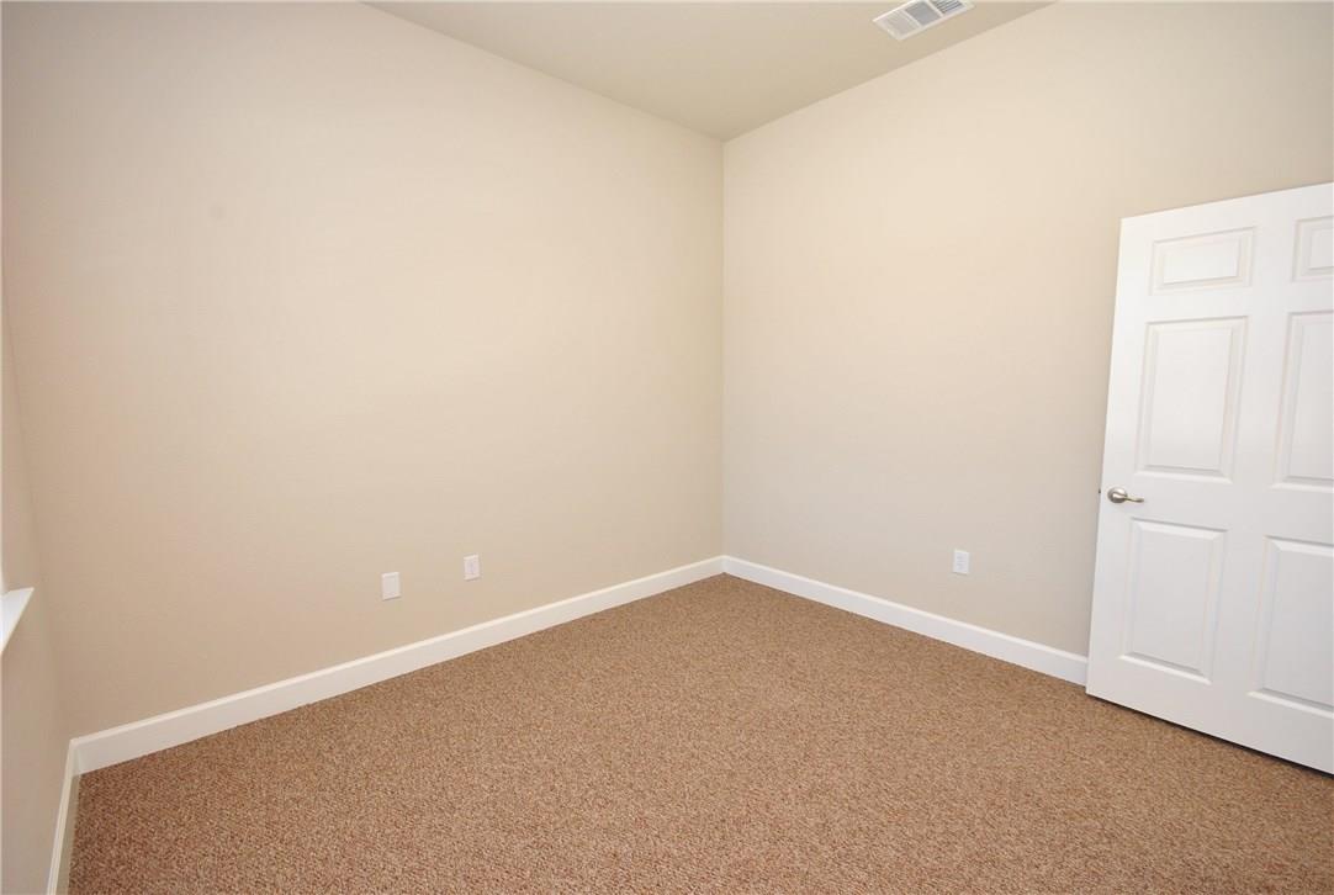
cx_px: 667
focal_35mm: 15
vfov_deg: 77.6
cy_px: 448
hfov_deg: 100.3
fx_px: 557
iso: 400
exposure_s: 1/50
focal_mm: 10
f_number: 8
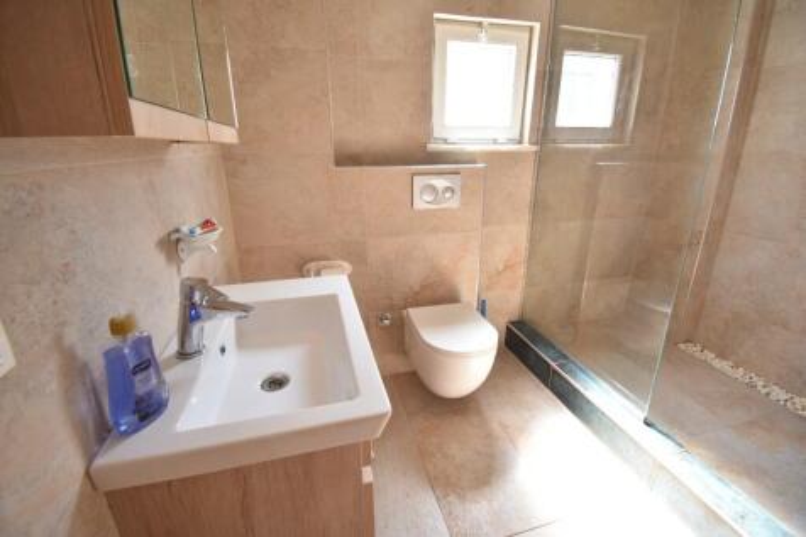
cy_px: 268
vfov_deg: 77.3
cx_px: 403
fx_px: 336
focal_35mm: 15
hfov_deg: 100.4
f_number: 4.5
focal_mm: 10
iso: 320
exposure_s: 1/15
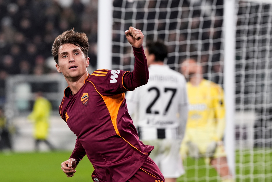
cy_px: 91
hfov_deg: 10.3
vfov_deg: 6.9
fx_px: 1511
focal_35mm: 200
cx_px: 136
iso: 2000
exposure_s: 1/1250
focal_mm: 200
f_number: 3.5
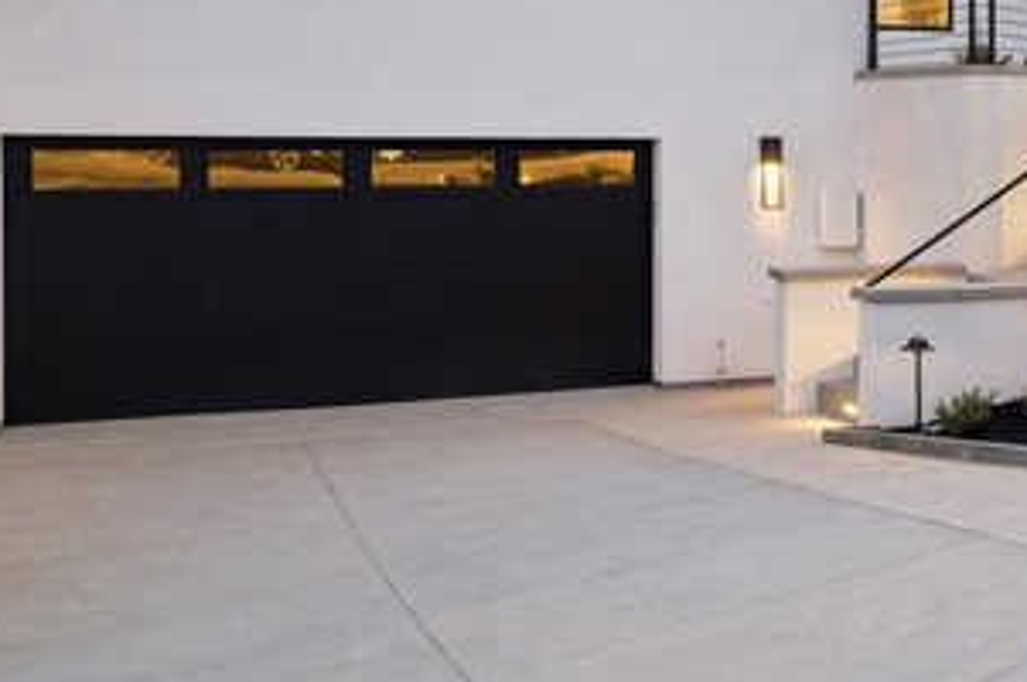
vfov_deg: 25.8
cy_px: 109
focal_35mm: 51
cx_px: 798
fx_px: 1453
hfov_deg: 37.7
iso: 320
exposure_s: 1/20
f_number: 9
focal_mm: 24
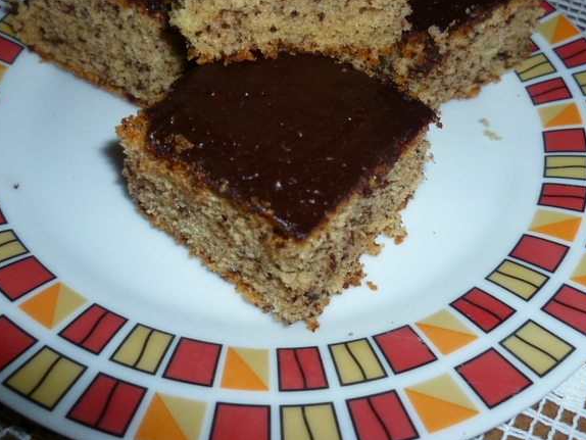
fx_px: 660
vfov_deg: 36.4
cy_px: 137
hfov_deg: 47.8
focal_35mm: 39
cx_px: 303
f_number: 2.8
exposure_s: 1/30
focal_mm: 5
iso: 200
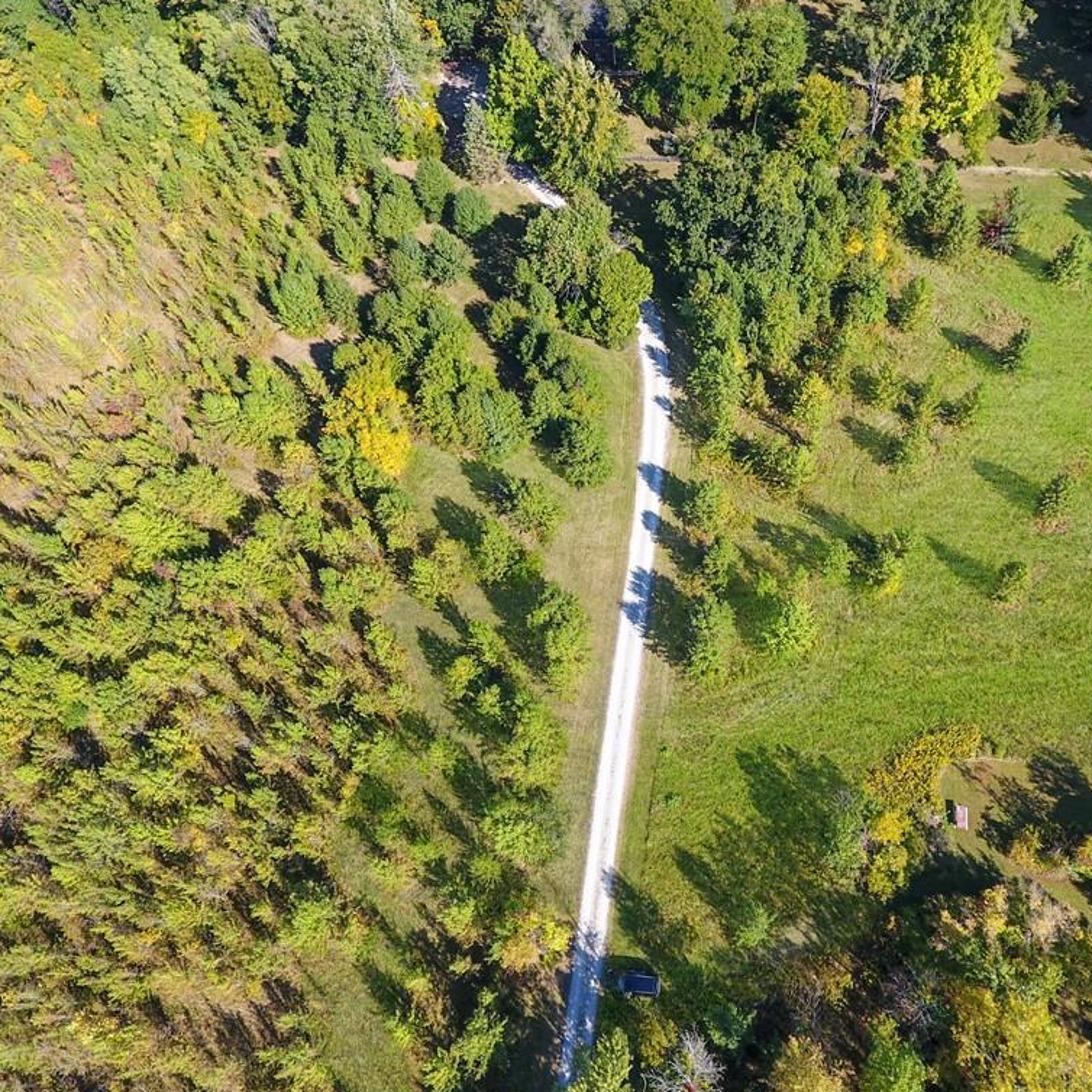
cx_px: 649
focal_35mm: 24
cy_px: 545
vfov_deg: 65.0
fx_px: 857
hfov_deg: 64.5
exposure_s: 1/354
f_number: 2.8
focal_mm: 3.61
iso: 100
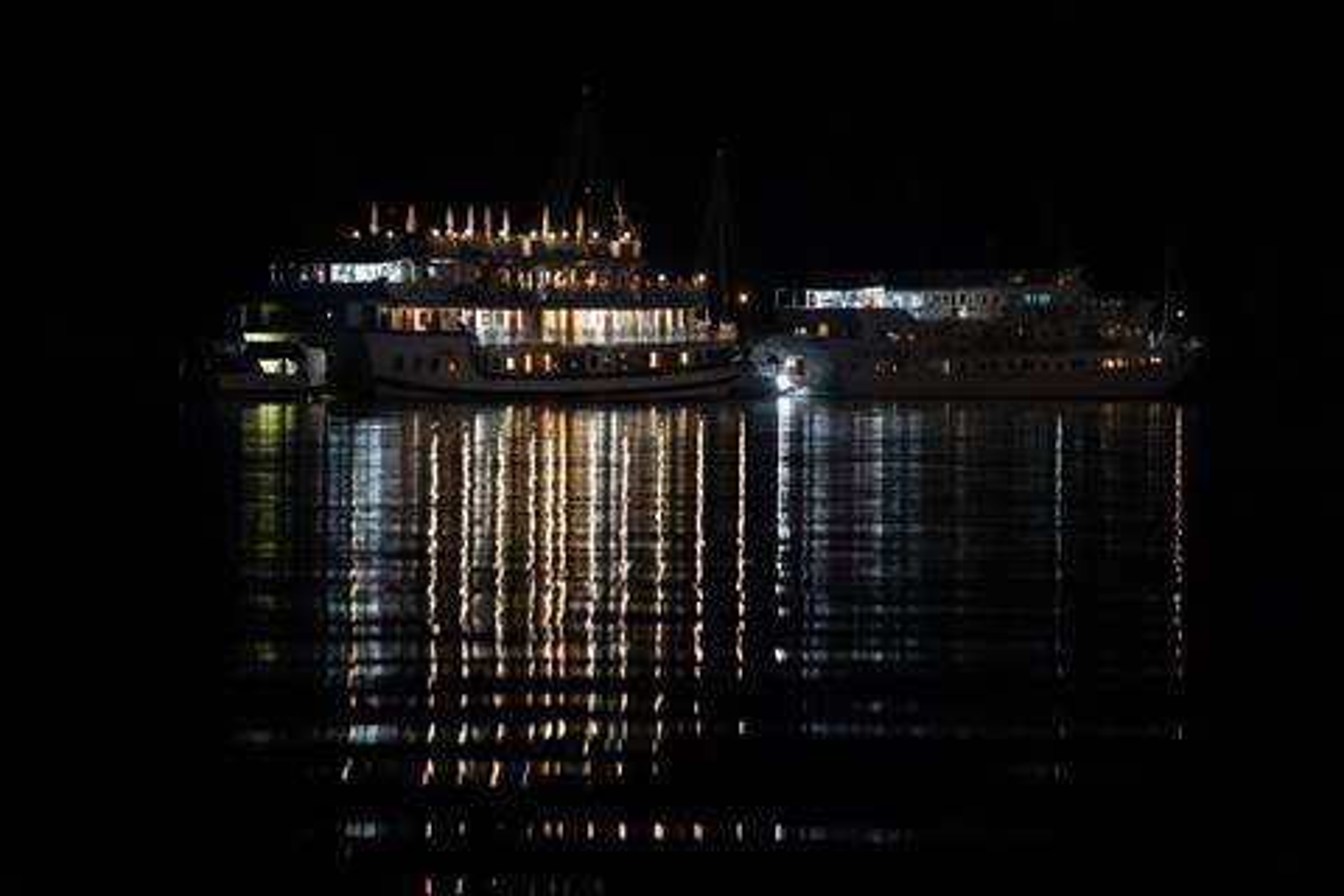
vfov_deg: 6.9
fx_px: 7466
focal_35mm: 200
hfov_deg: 10.3
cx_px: 672
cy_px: 448
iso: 12800
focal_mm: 200
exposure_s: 1/100
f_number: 2.8
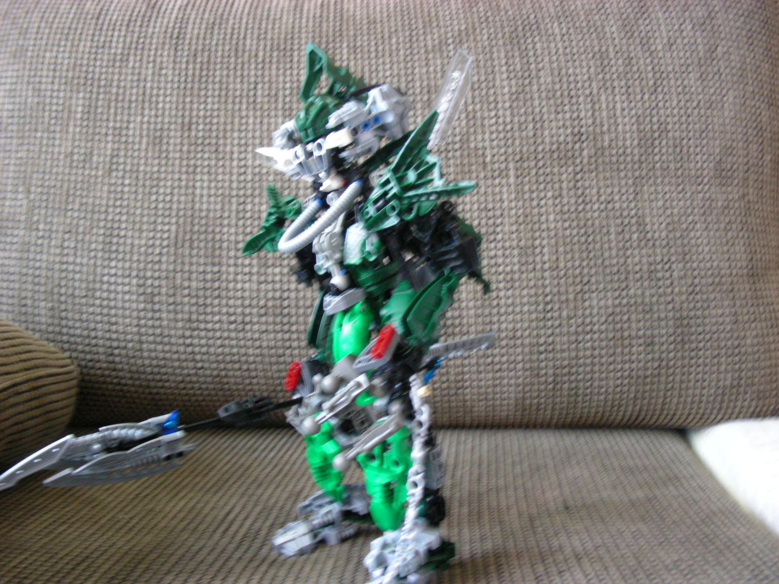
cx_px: 390
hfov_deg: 49.0
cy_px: 292
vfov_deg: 37.7
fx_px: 855
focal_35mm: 38
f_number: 3.5
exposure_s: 1/8
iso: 216
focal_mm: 6.3
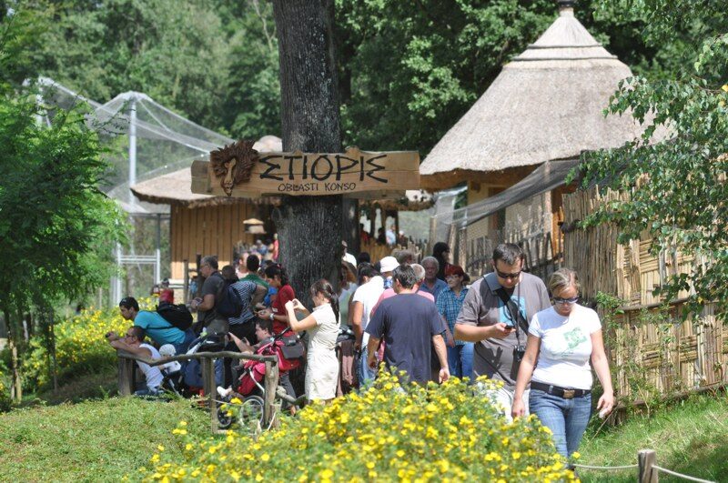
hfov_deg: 11.0
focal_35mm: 188
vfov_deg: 7.3
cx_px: 364
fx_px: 3786
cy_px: 242
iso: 400
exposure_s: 1/1250
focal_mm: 125
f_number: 5.6
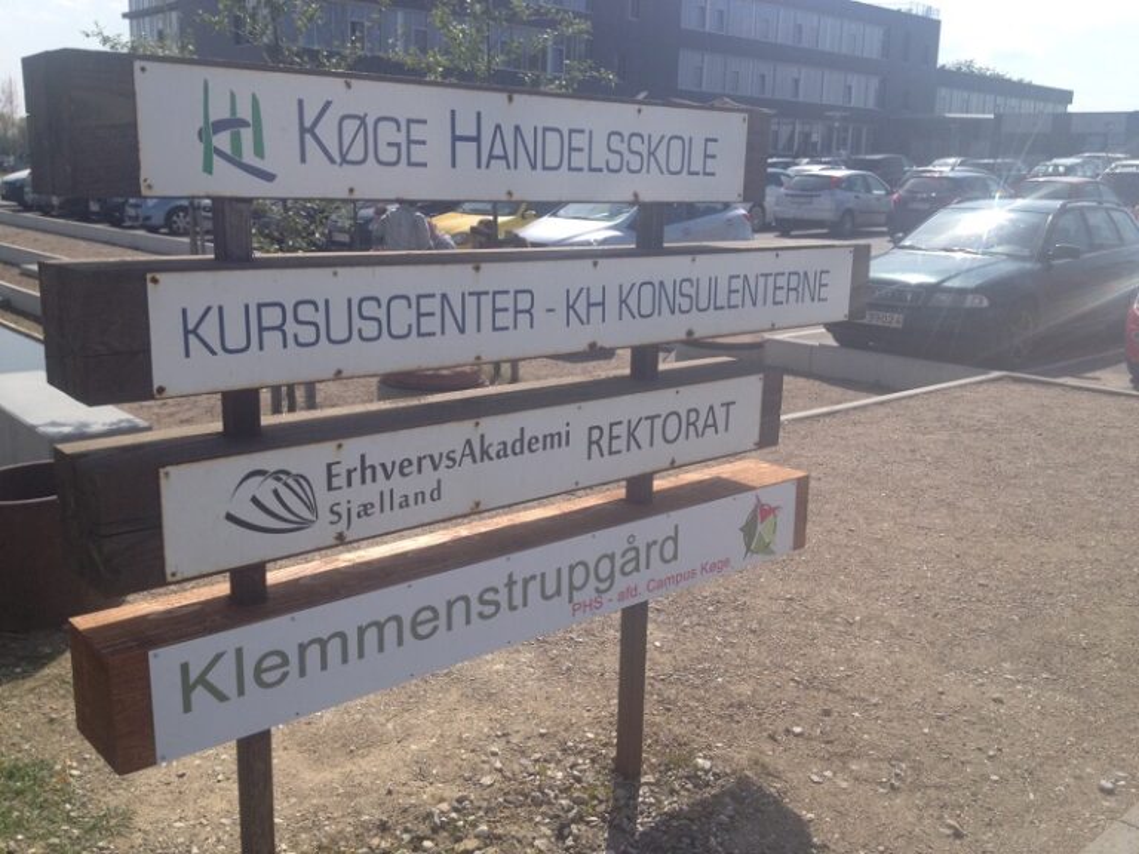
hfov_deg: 52.6
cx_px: 570
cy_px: 427
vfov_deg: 40.7
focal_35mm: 35
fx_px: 1152
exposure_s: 1/1727
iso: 50
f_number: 2.4
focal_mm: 4.28
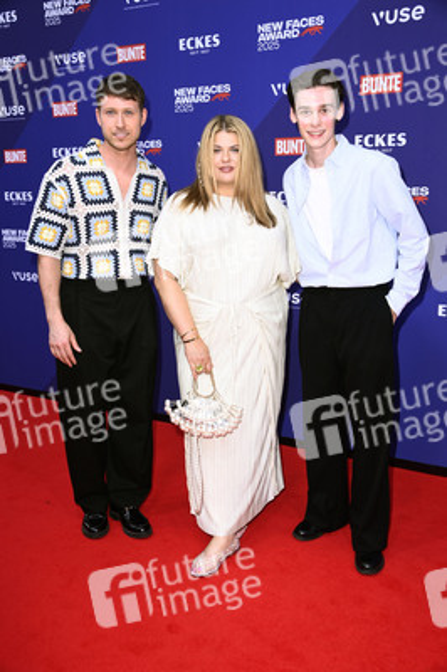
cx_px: 224
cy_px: 336
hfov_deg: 36.8
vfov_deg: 53.2
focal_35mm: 36
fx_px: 672
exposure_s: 1/250
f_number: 5.6
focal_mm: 36
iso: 800
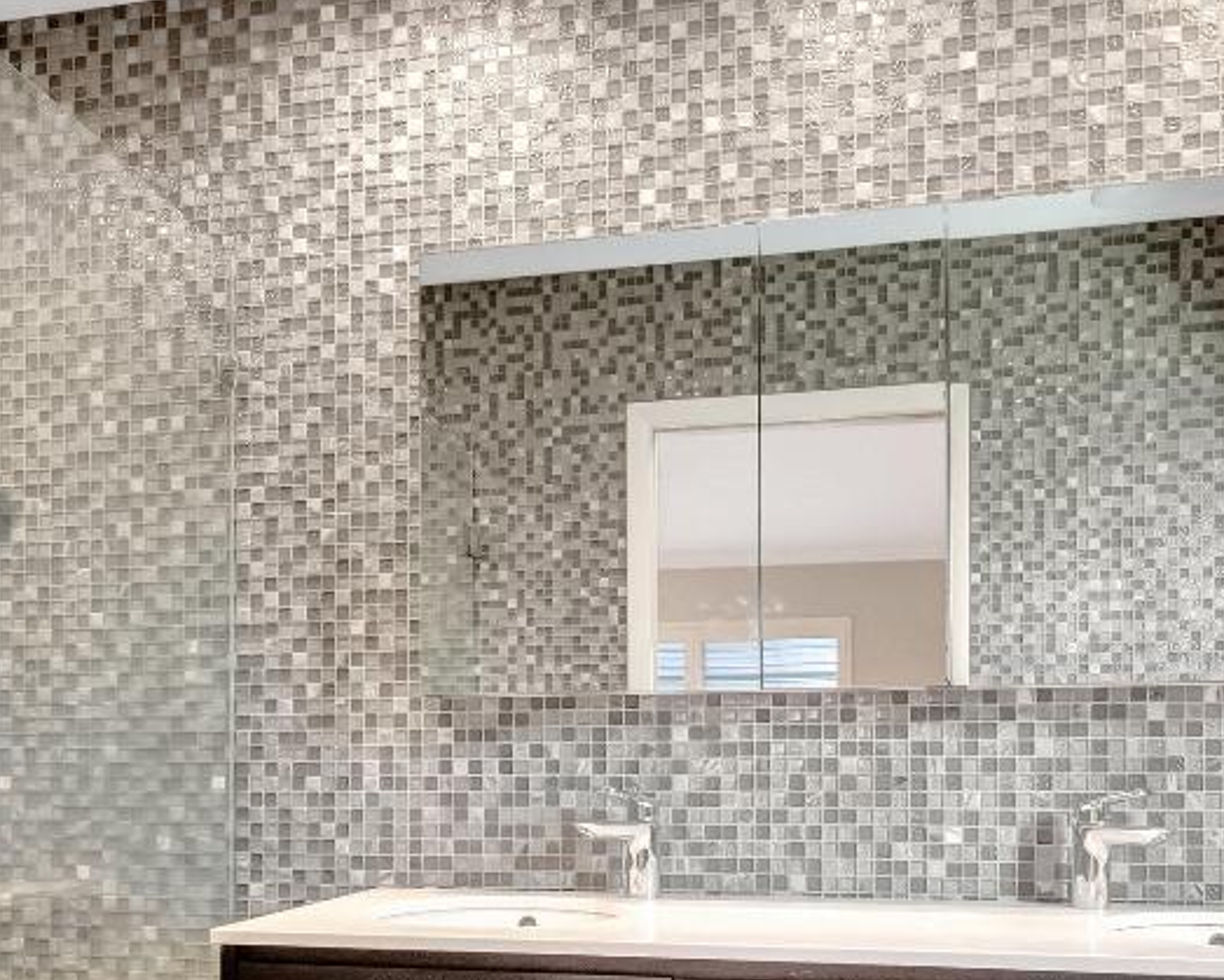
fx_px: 1124
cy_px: 769
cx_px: 616
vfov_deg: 45.0
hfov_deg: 57.2
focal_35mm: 31
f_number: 9
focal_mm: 10
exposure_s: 1/15
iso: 8000
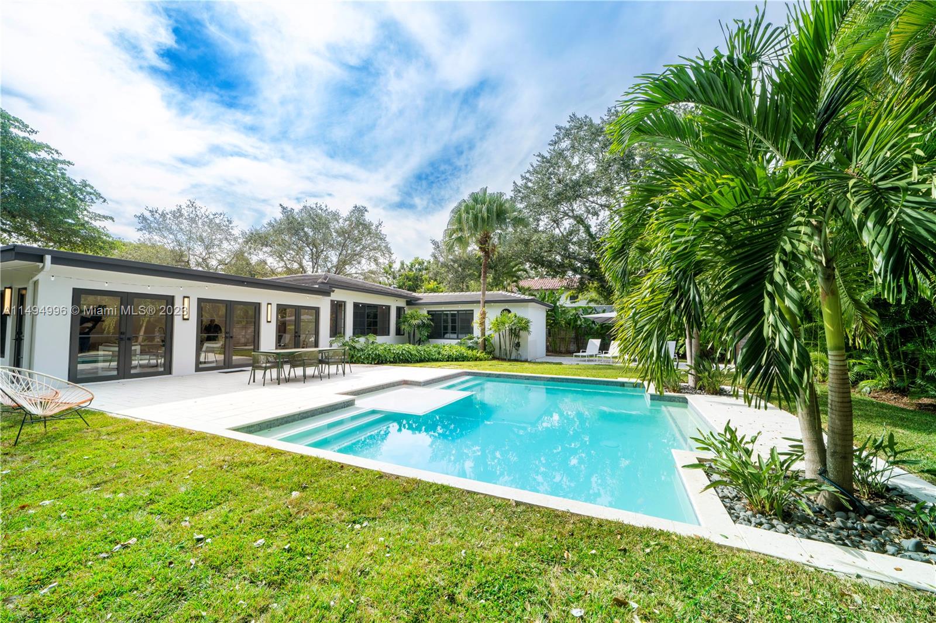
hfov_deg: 108.3
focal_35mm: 13
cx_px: 468
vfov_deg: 85.4
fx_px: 338
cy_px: 312
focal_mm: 13
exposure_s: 1/60
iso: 125
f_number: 11
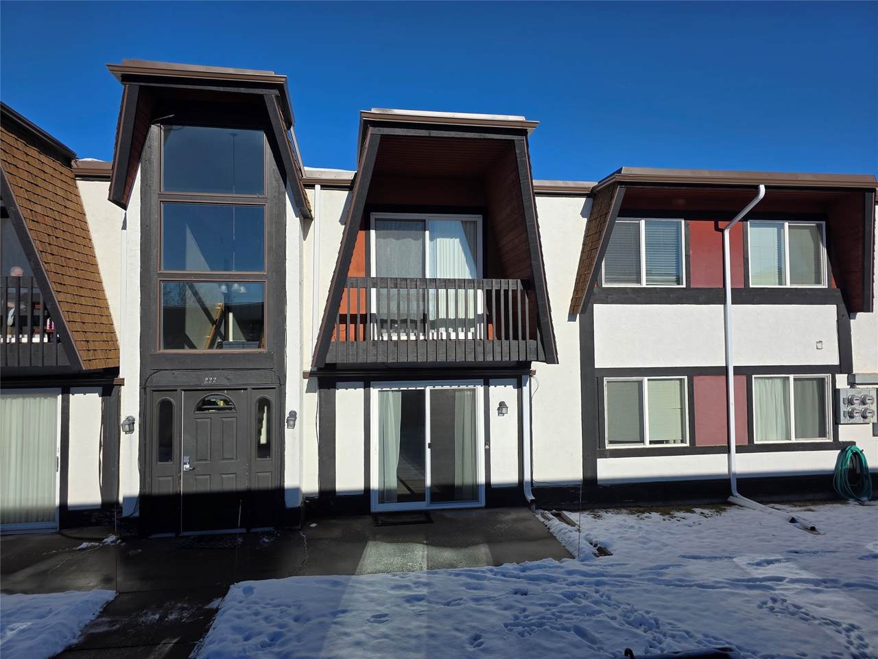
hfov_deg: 73.9
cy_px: 330
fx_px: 583
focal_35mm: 23
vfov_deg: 58.9
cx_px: 439
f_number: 1.7
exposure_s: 1/7944
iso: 64
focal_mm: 6.3
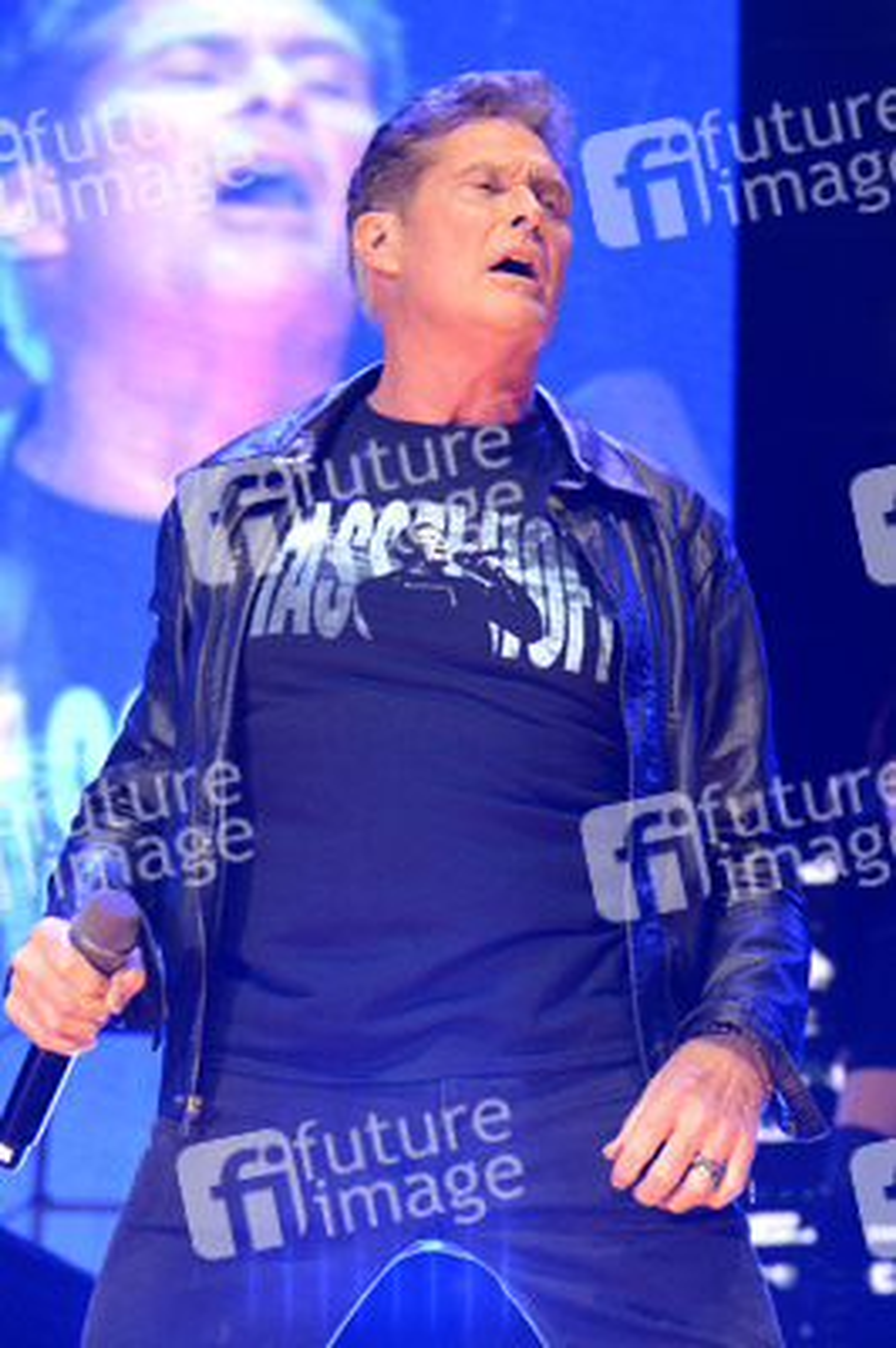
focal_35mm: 80
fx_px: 2992
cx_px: 448
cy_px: 674
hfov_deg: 17.0
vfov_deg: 25.4
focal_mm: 80
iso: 2500
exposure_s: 1/320
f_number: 5
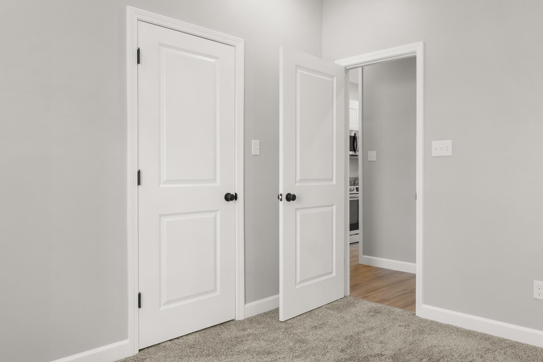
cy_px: 162
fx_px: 407
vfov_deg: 47.9
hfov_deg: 66.2
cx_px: 344
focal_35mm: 27
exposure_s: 1/3
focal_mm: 10
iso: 200
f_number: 9
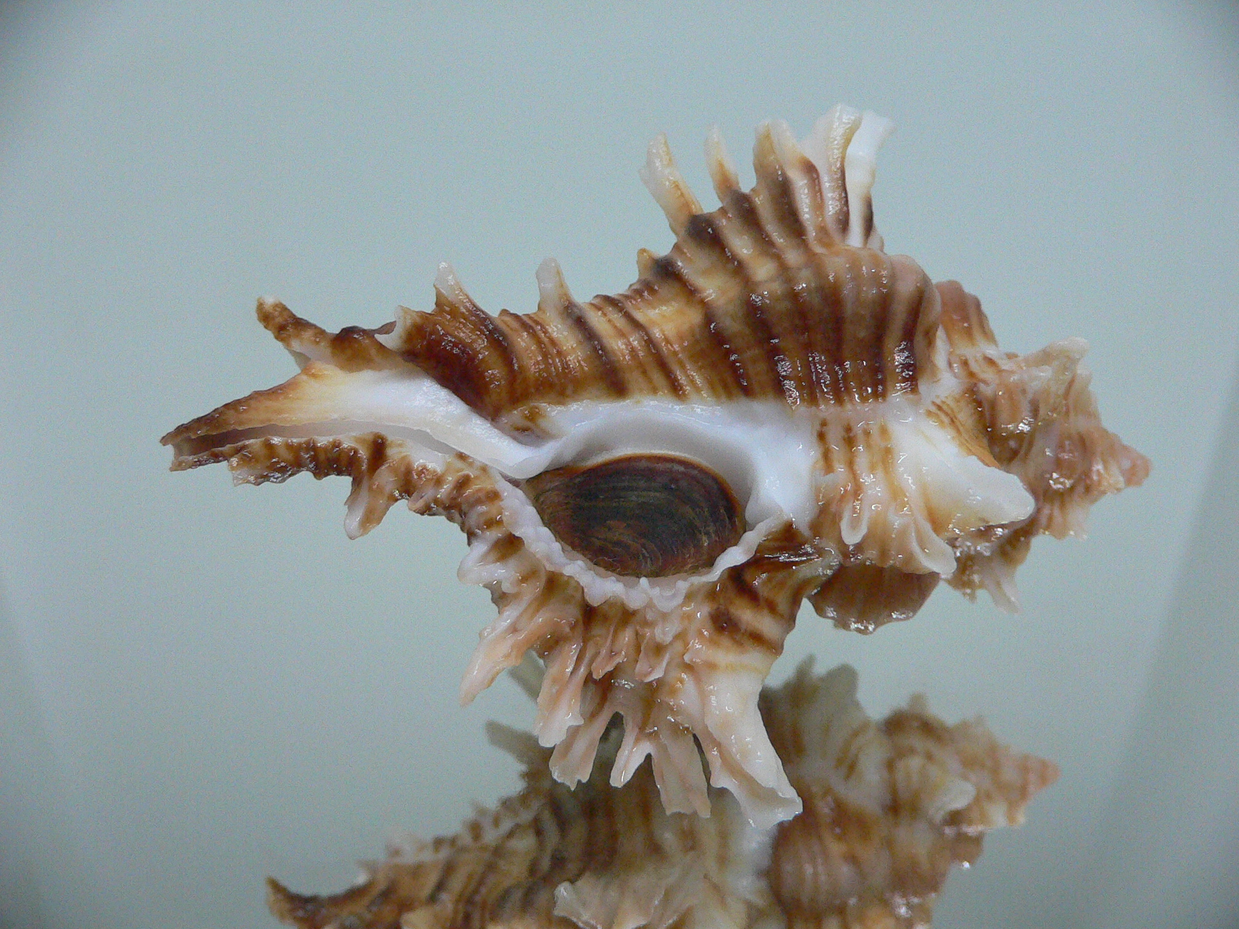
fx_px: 1253
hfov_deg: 52.6
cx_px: 620
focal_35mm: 35
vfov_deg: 40.7
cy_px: 464
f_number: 2.8
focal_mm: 4.6
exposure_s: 1/50
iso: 200
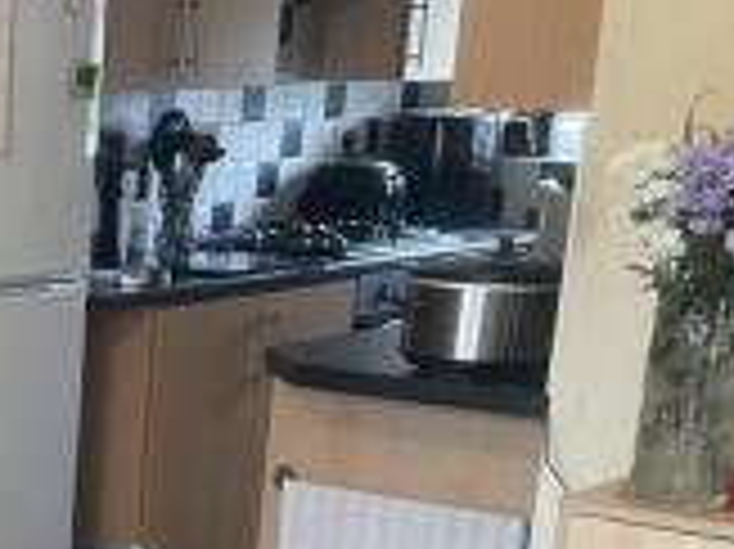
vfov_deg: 15.1
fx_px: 1971
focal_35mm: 93
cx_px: -286
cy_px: 718
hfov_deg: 19.1
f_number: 1.6
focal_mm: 4.2
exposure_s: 1/50
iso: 250
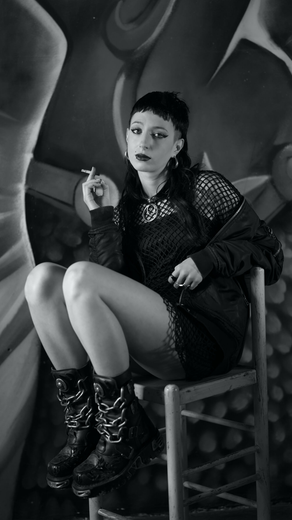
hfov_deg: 13.4
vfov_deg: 23.7
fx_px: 1239
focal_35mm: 90
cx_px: 139
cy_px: 260
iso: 1250
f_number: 2.2
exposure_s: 1/160
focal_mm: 85
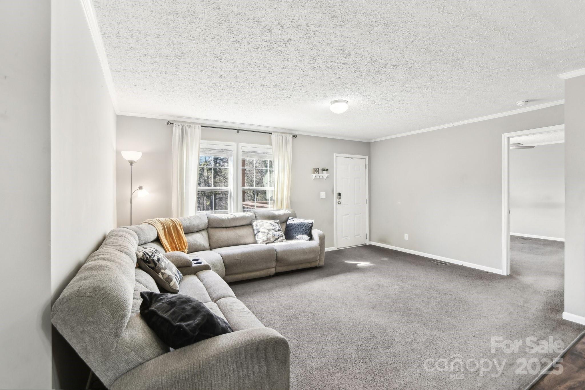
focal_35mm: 15
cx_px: 292
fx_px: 244
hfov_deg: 100.4
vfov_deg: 77.3
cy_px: 195
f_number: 11
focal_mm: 15
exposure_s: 1/15
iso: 100
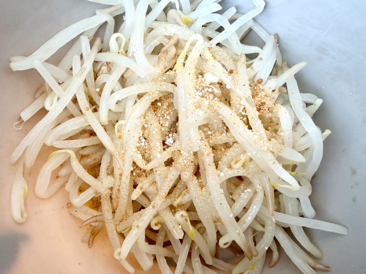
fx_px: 254
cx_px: 183
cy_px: 137
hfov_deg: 71.6
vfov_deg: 56.8
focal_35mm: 24
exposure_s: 1/121
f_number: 2.2
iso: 160
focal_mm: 2.22
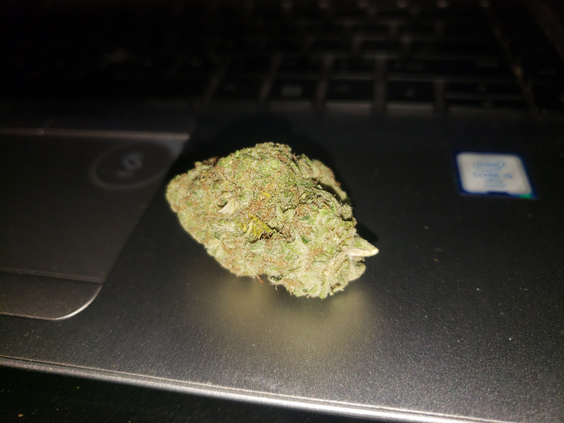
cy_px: 212
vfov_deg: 53.1
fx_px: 424
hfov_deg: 67.3
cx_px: 282
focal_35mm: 26
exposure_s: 1/151
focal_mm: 4.3
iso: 50
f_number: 1.5
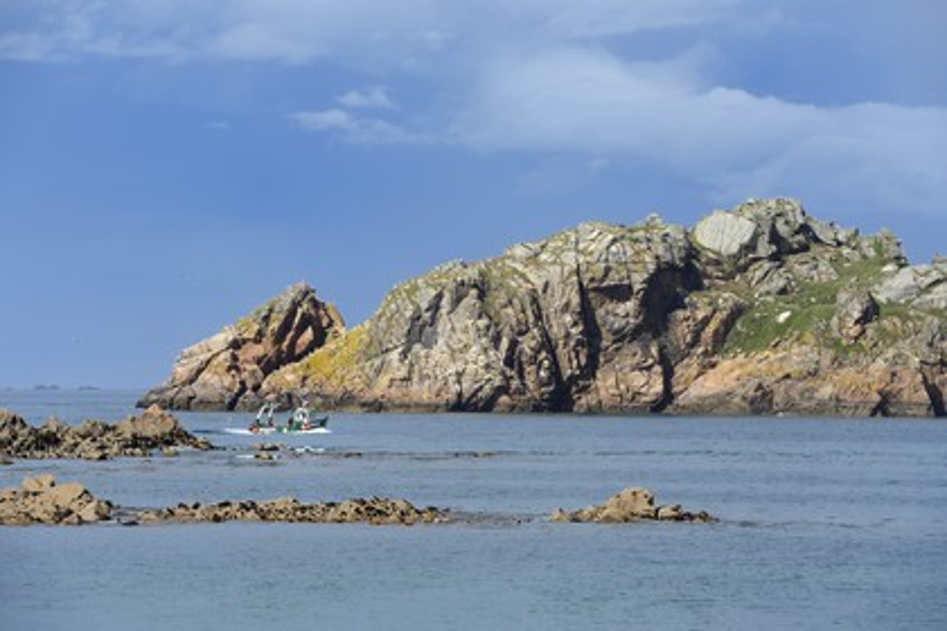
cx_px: 474
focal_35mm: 200
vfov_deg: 6.9
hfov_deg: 10.3
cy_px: 316
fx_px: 5261
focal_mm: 200
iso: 200
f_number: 11
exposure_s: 1/320
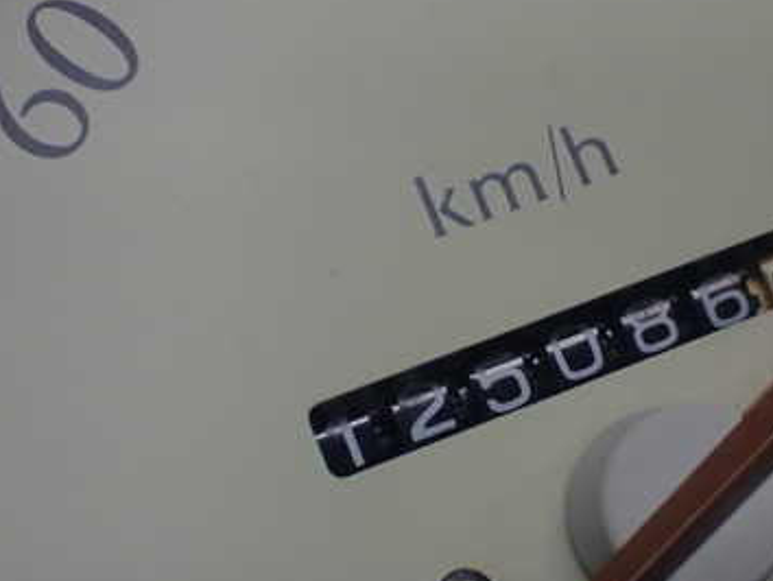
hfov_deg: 31.5
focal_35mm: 61
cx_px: 496
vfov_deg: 24.0
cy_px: 371
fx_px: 1363
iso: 320
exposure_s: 1/160
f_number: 2.5
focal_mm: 6.37
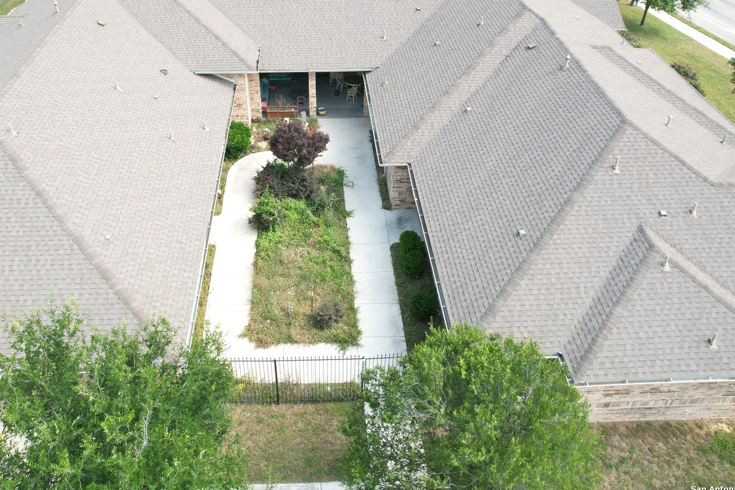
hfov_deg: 61.7
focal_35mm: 30
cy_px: 160
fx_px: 612
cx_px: 324
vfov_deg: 43.0
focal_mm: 8.38
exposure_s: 1/320
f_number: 2.8
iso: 100
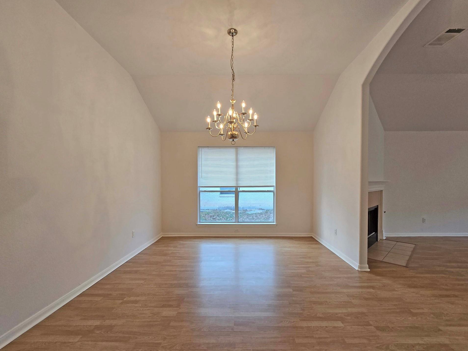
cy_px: 185
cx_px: 239
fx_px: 189
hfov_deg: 102.1
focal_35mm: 14
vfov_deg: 85.6
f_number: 2.2
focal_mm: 2.2
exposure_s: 1/60
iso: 125
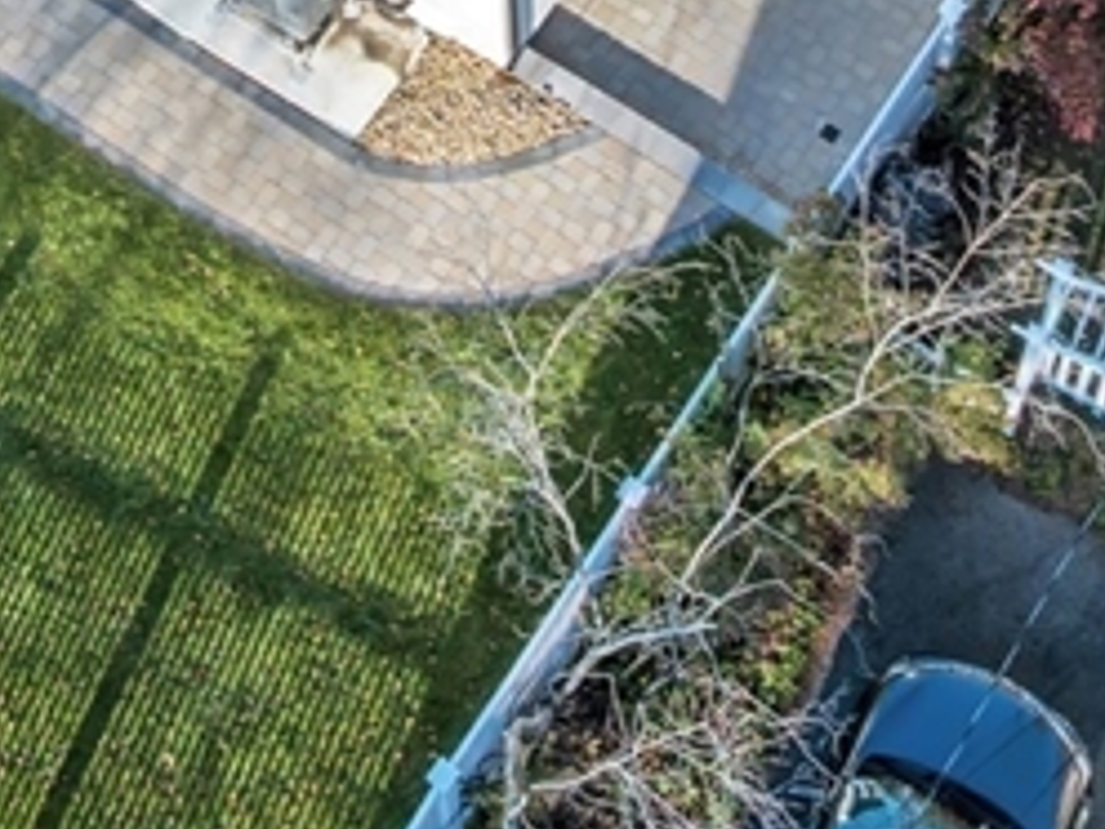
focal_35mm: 99
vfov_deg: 13.2
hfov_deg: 19.8
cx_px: 561
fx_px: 3160
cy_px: -760
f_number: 2.8
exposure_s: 1/25
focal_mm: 12.29
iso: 150
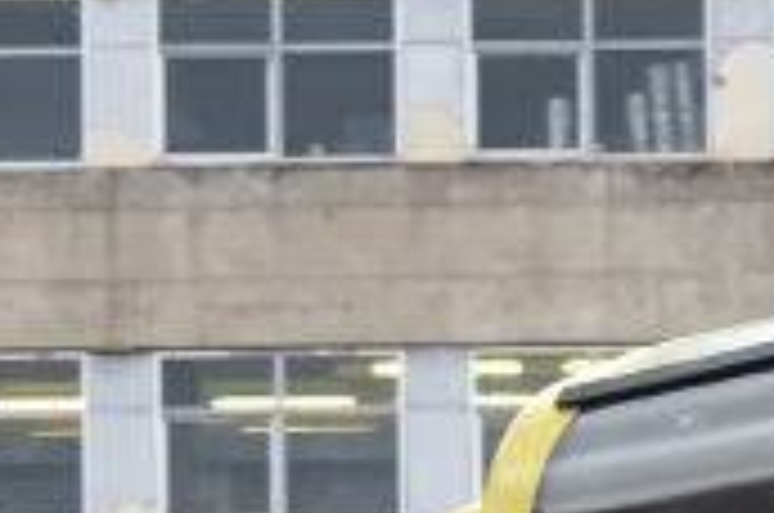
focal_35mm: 379
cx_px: 2902
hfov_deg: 5.0
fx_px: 8133
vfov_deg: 3.6
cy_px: 898
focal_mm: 50
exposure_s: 1/200
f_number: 5.6
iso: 800
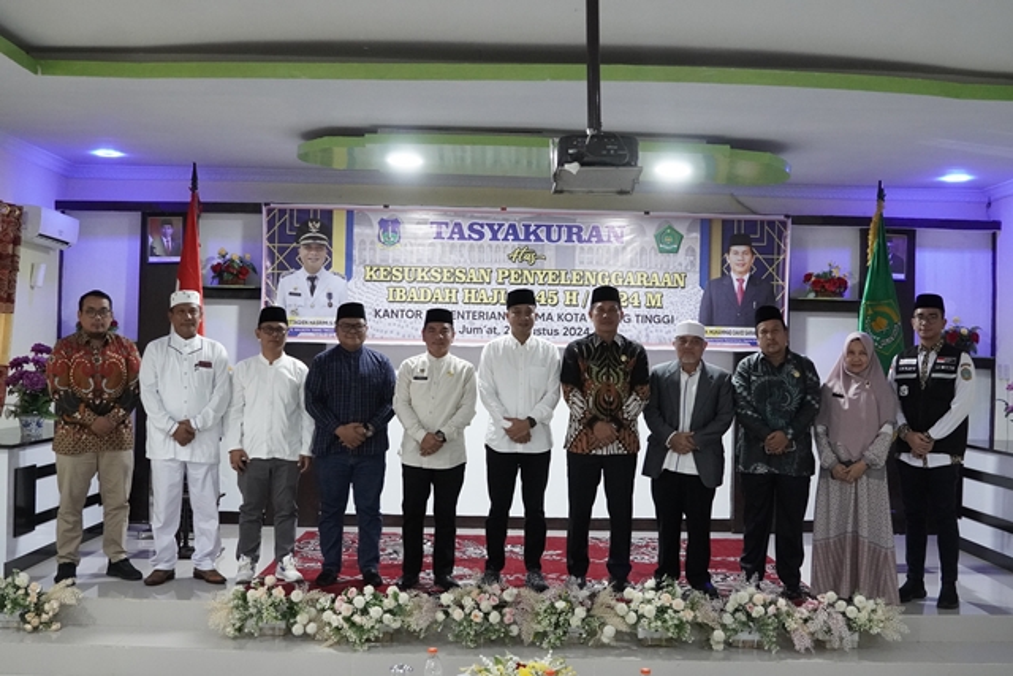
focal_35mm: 39
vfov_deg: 34.2
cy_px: 338
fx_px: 1098
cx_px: 506
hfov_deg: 49.5
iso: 5000
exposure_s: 1/100
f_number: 4
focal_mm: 26
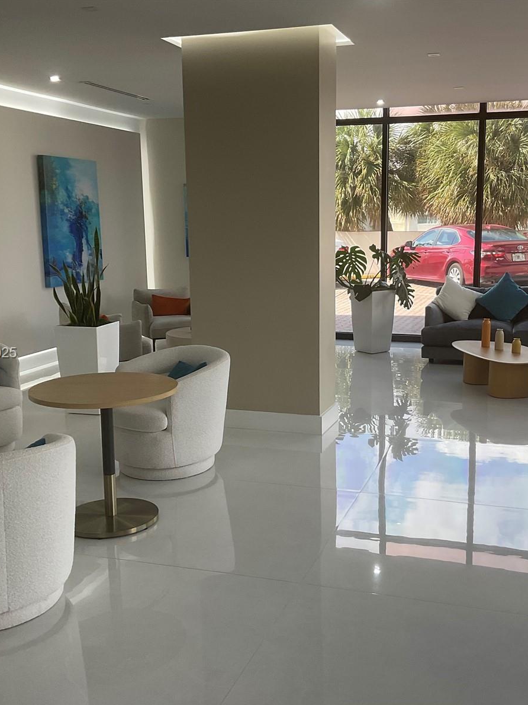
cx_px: 306
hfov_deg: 36.7
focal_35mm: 39
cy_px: 354
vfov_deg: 47.9
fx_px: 793
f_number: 1.8
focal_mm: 3
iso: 32
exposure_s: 1/113
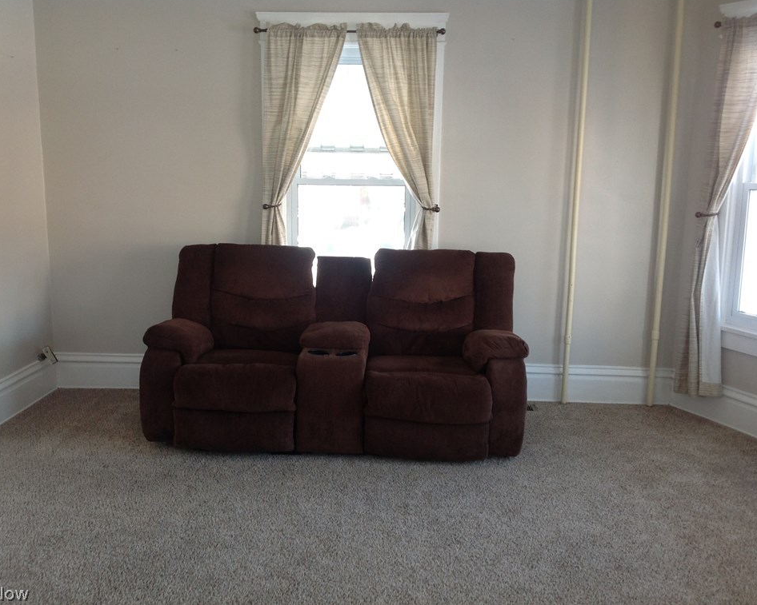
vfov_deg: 40.1
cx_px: 356
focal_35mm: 37
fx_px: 829
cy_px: 301
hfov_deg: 49.1
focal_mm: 4.28
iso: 64
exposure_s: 1/30
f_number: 2.4
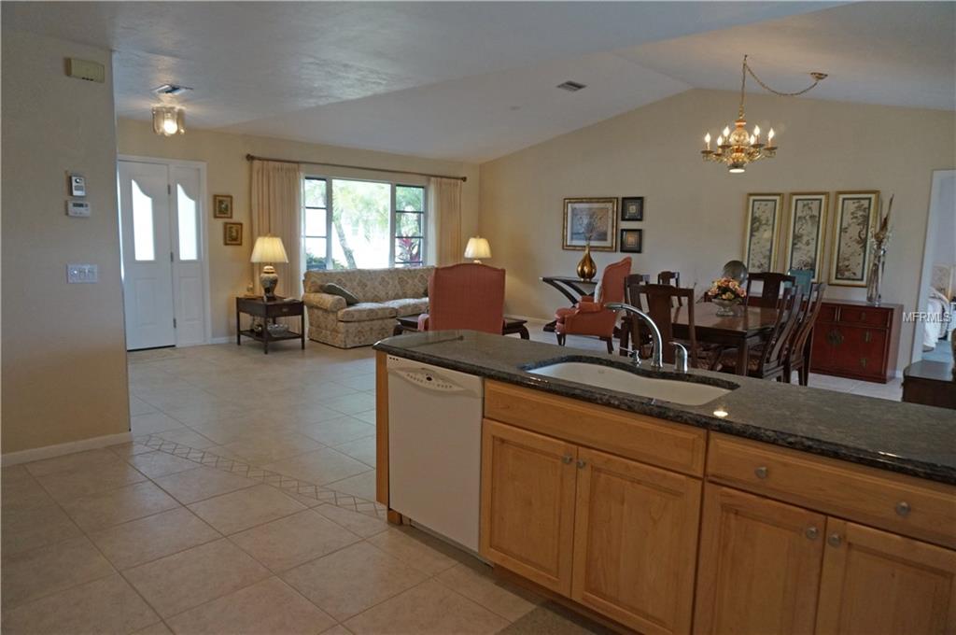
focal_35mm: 24
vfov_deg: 53.0
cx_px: 478
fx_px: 637
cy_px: 318
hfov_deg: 73.8
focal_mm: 16
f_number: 4
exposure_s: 1/160
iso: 800
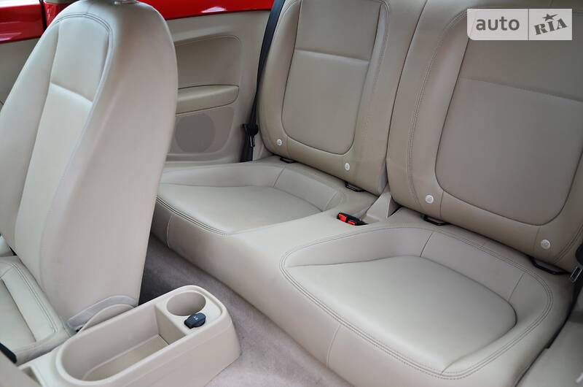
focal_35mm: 32
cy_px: 194
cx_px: 292
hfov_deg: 59.6
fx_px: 509
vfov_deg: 41.5
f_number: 5
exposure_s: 1/100
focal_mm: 21
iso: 400
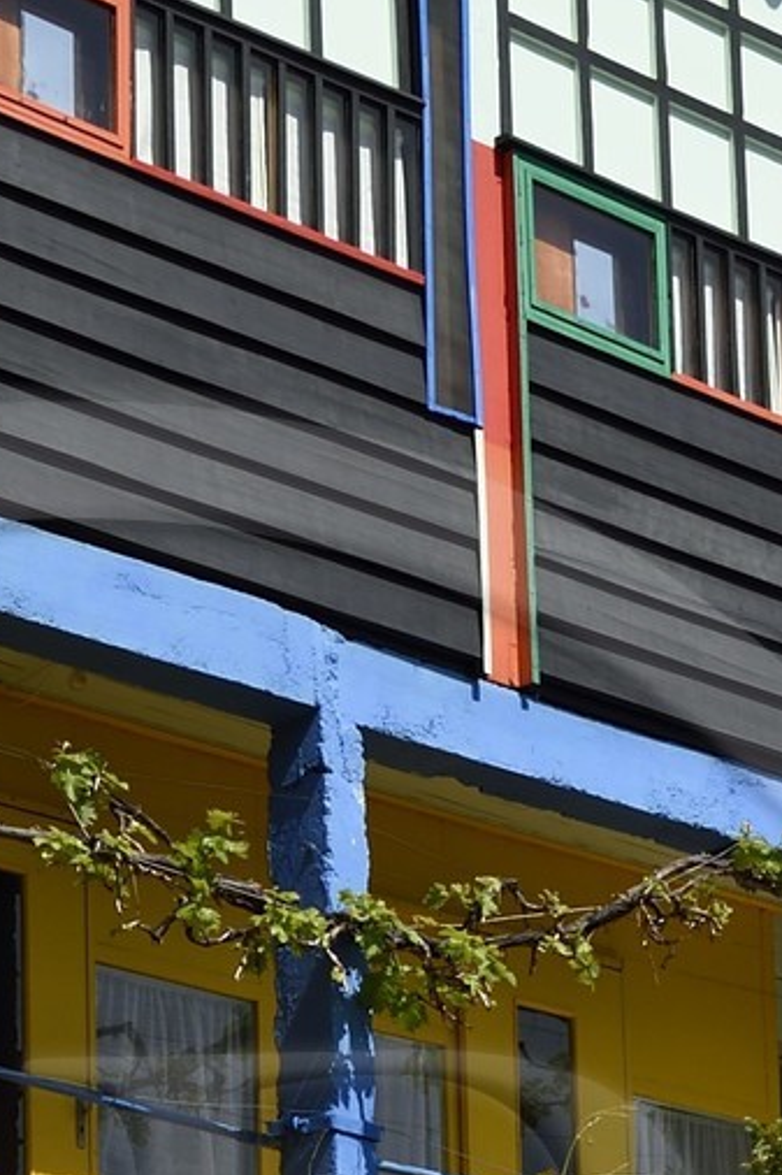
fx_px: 4956
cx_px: 77
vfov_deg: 13.1
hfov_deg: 9.0
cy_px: 1487
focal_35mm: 152
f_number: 13
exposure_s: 1/320
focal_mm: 32
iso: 200
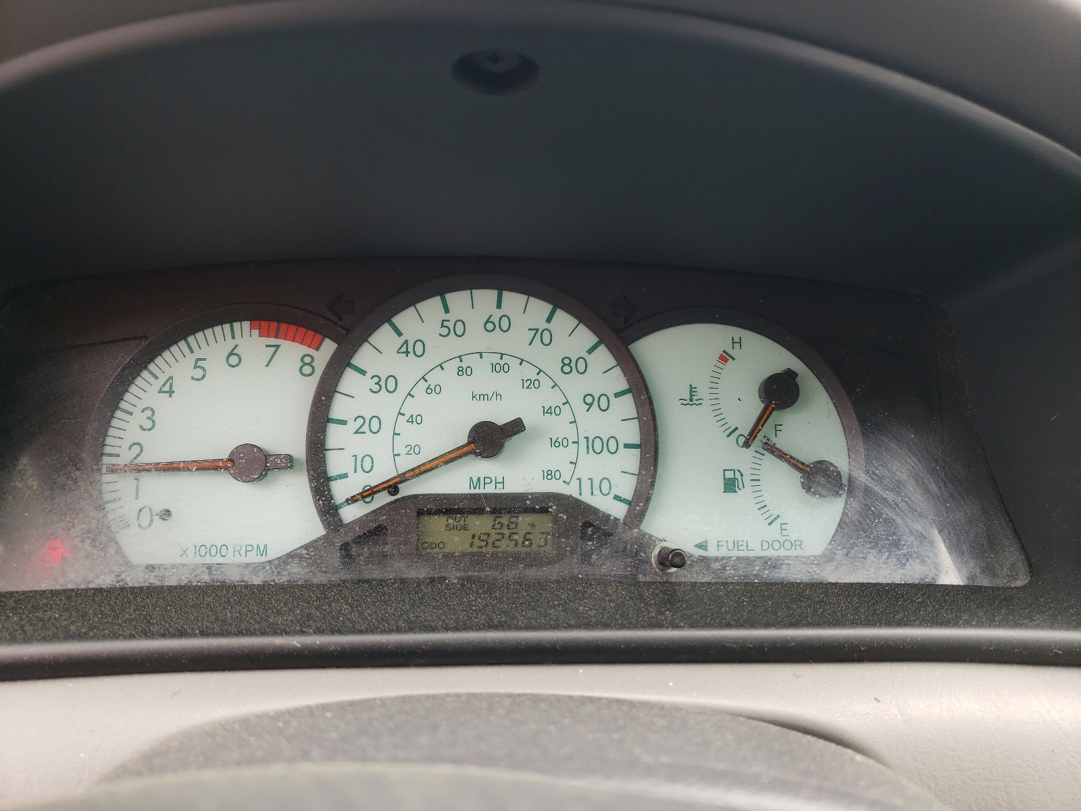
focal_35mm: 26
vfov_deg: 53.1
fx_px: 812
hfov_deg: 67.3
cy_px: 406
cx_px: 540
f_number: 1.5
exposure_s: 1/167
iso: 50
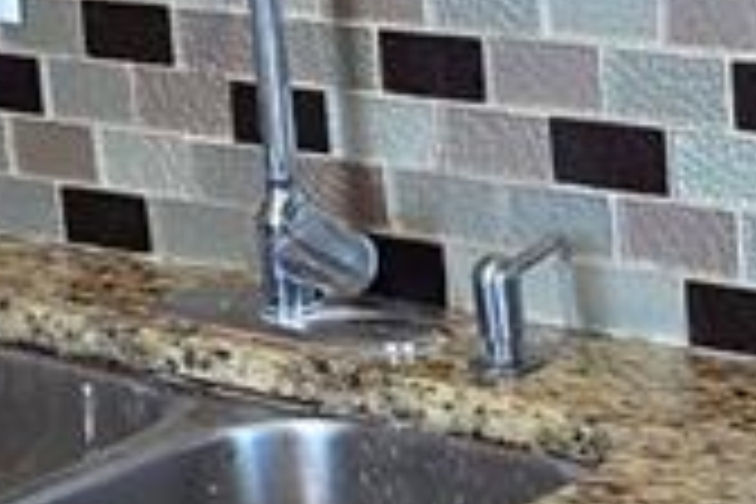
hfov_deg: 12.0
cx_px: 225
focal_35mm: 171
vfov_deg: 8.0
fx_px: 3591
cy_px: 36
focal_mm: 6.3
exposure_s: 1/120
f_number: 1.7
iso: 500
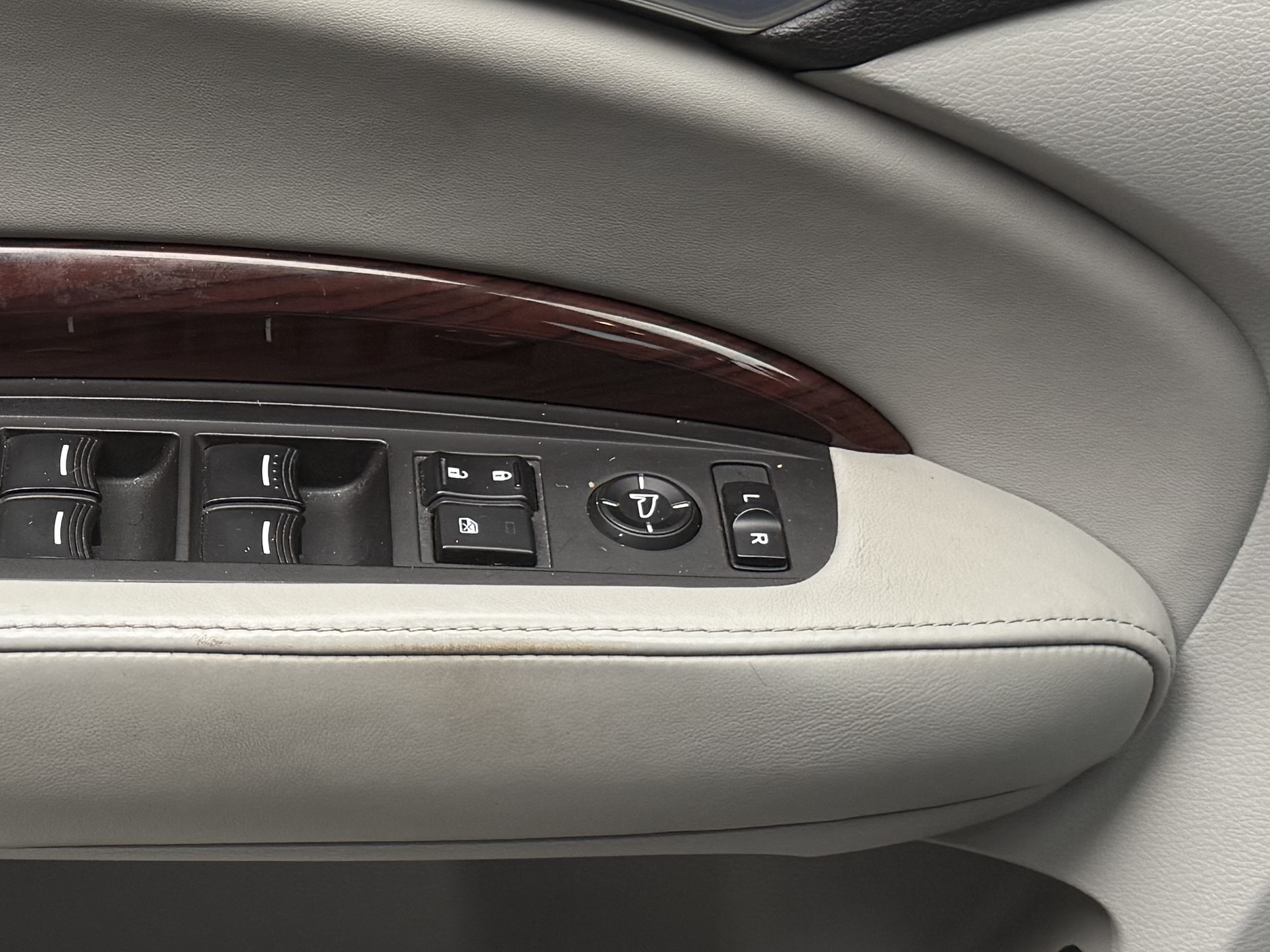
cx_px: 193
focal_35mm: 73
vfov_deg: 20.2
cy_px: 523
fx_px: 2678
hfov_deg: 26.0
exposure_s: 1/100
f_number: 1.78
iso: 200
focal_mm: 6.76
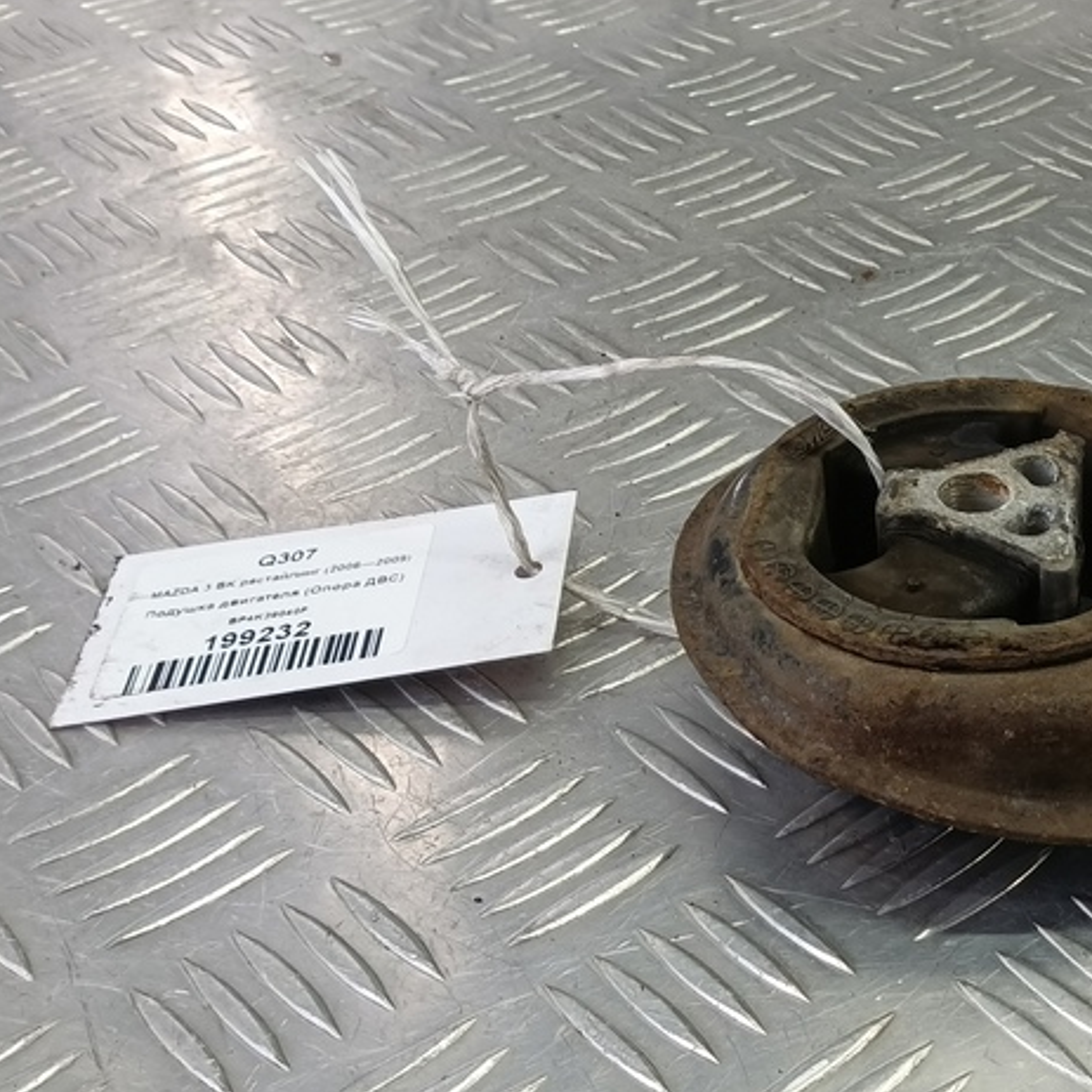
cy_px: 583
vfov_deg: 37.5
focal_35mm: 45
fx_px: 1606
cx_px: 1109
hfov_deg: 34.0
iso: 130
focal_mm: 4.11
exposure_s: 1/50
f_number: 1.6
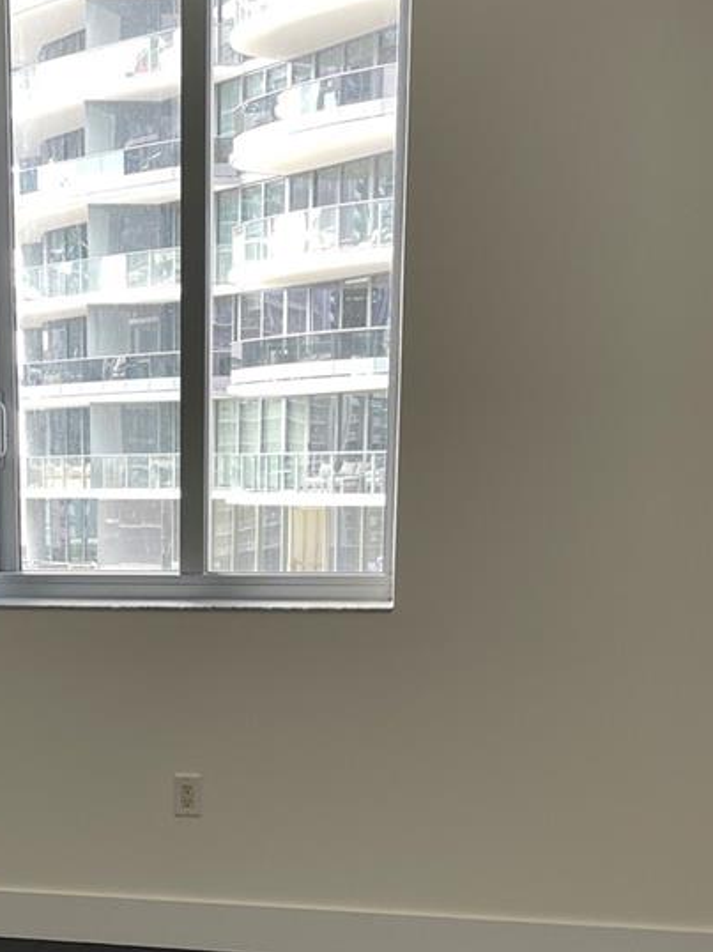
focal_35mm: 58
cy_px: 770
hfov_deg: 24.5
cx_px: 65
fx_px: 1594
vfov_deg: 32.3
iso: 125
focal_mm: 5.1
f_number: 1.6
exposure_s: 1/60
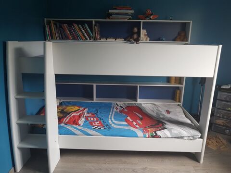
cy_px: 86
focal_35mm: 26
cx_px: 116
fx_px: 174
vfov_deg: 53.1
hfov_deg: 67.3
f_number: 1.7
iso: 40
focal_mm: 4.2
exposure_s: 1/50
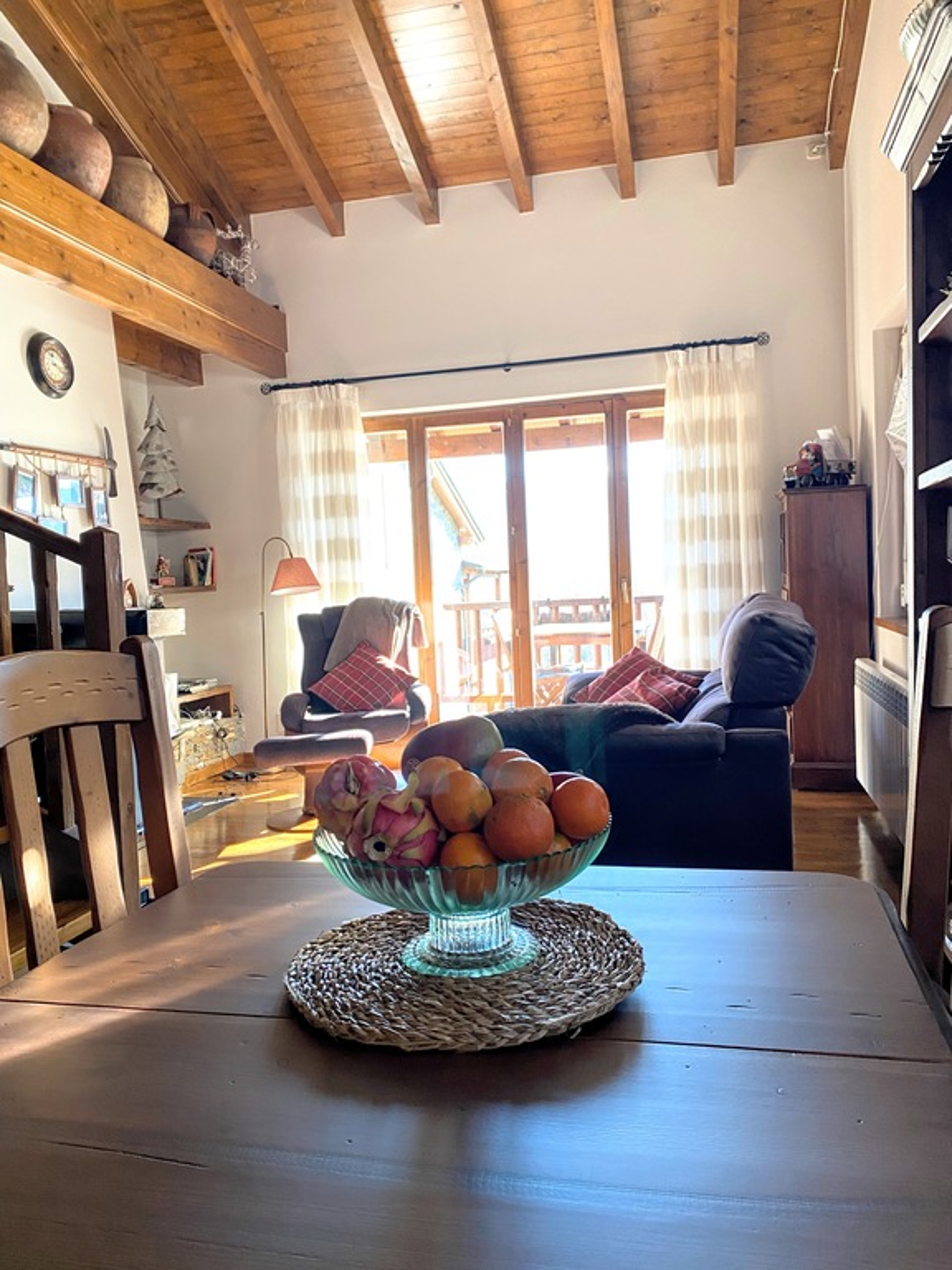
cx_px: 476
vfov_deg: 67.3
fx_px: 953
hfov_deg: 53.1
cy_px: 635
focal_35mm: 26
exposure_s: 1/93
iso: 125
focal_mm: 4.25
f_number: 1.8
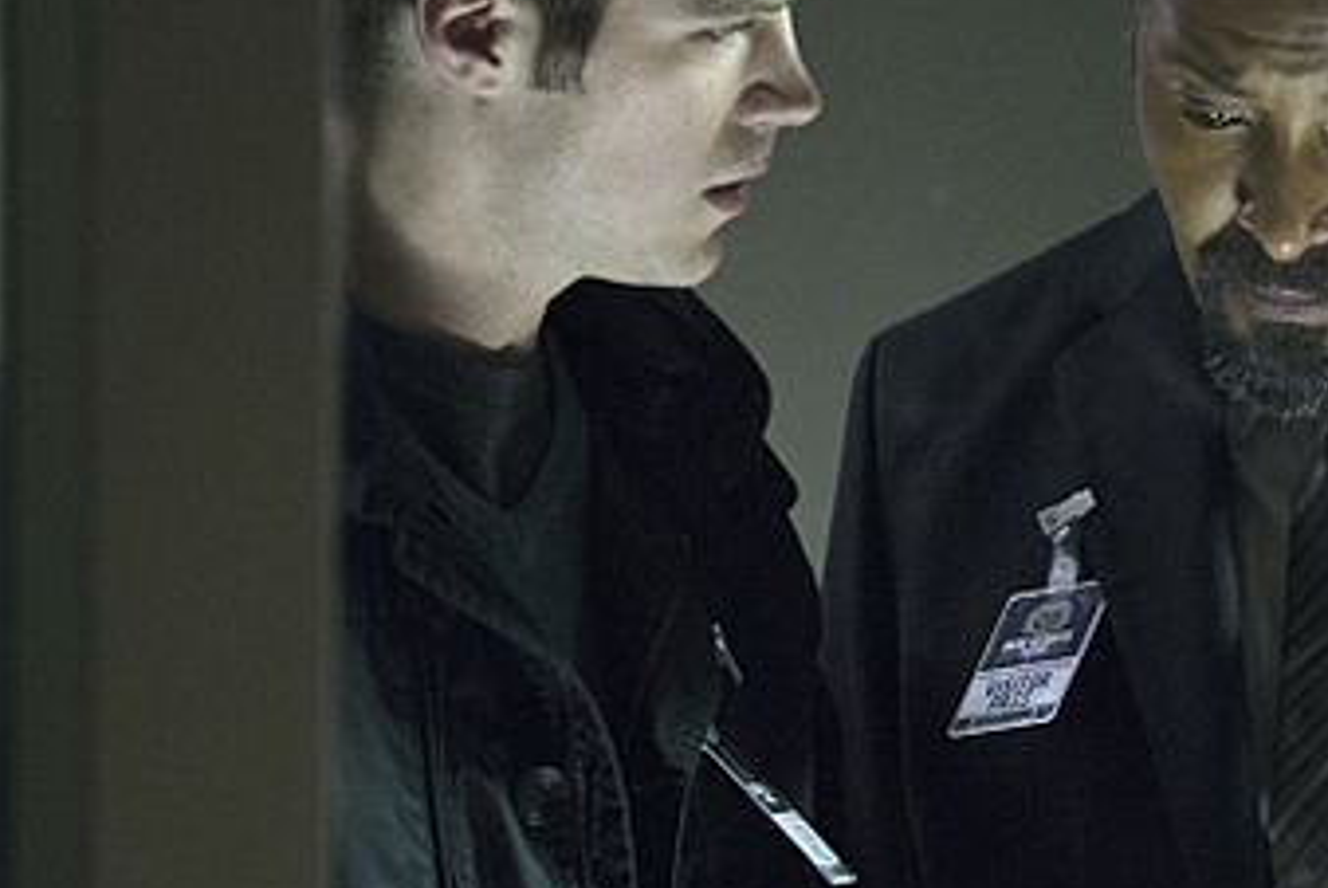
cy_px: 550
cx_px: 1171
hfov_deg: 8.5
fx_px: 8935
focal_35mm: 242
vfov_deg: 5.7
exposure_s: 1/80
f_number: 2.8
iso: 3200
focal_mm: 105
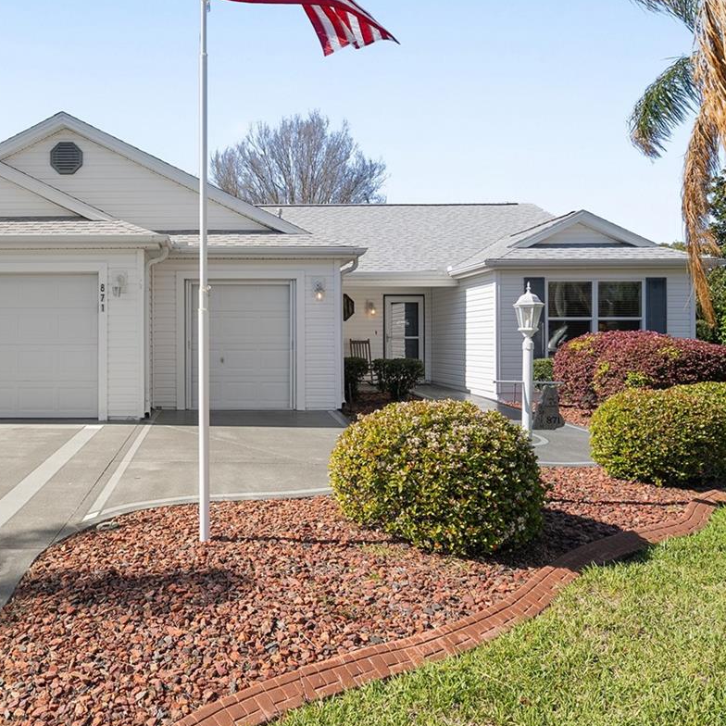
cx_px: 208
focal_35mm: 26
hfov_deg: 58.7
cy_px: 342
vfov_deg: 60.9
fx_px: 617
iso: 100
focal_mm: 15
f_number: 8
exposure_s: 1/320
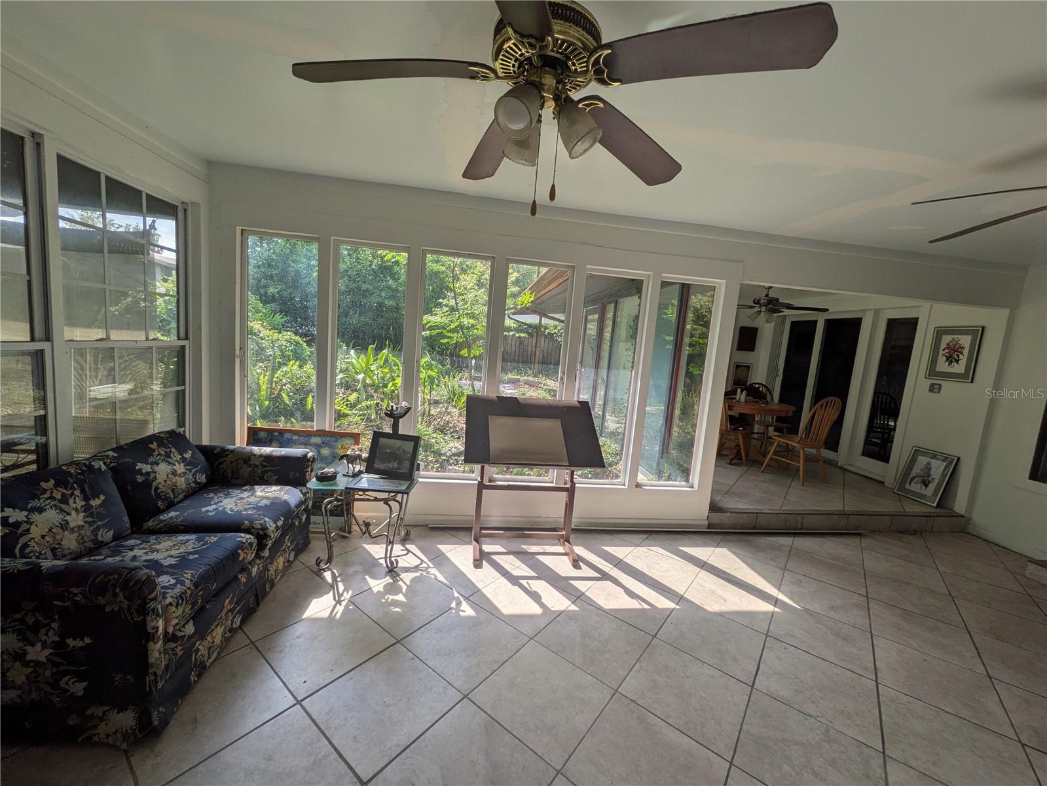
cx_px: 524
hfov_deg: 102.1
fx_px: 424
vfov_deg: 85.7
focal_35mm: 14
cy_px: 393
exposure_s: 1/729
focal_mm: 1.83
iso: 43
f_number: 2.2
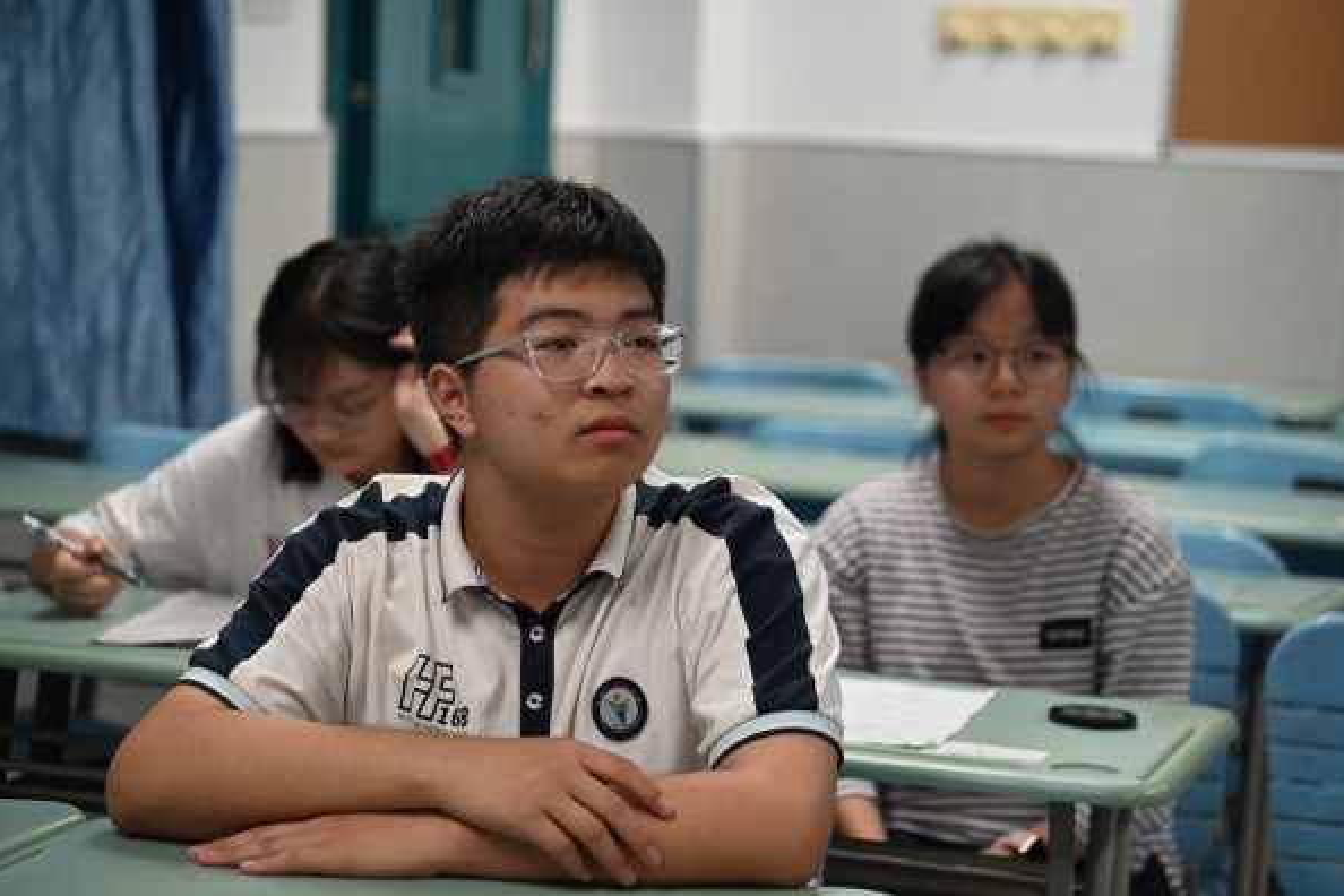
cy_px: 447
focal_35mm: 106
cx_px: 674
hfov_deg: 19.3
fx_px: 3957
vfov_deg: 12.9
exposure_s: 1/125
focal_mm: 105
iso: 1000
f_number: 4
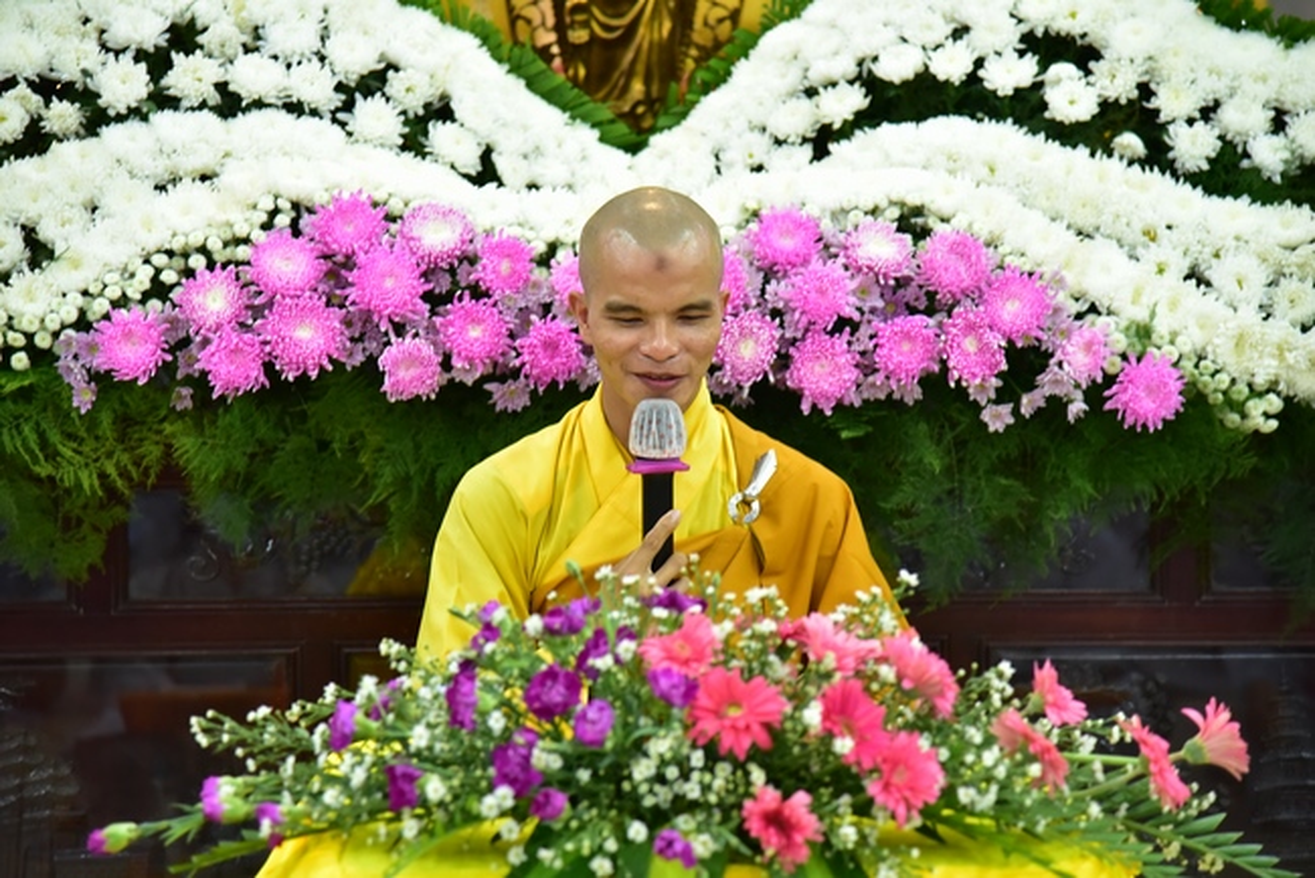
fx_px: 4385
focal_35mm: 120
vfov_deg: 11.4
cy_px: 439
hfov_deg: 17.1
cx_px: 658
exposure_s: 1/50
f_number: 4
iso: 2500
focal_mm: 120
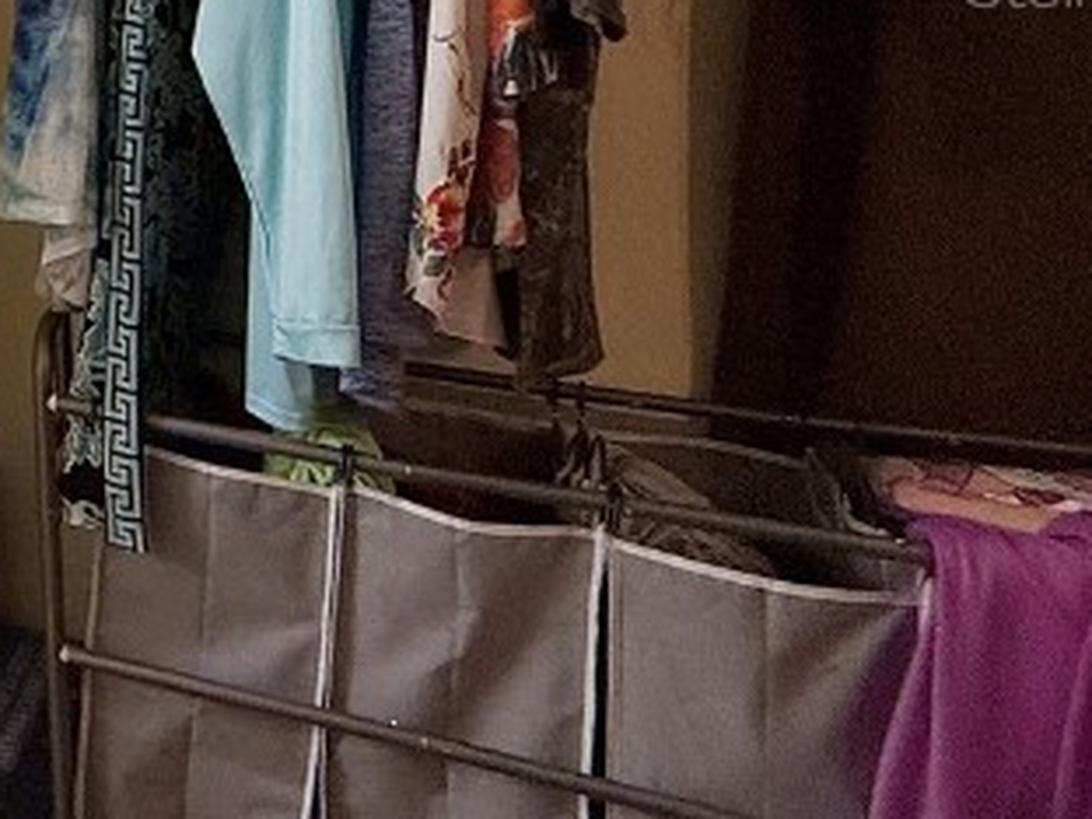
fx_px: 1451
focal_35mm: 46
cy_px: -21
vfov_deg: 29.2
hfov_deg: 28.7
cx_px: -497
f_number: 2.2
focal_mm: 2.22
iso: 250
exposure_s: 1/120
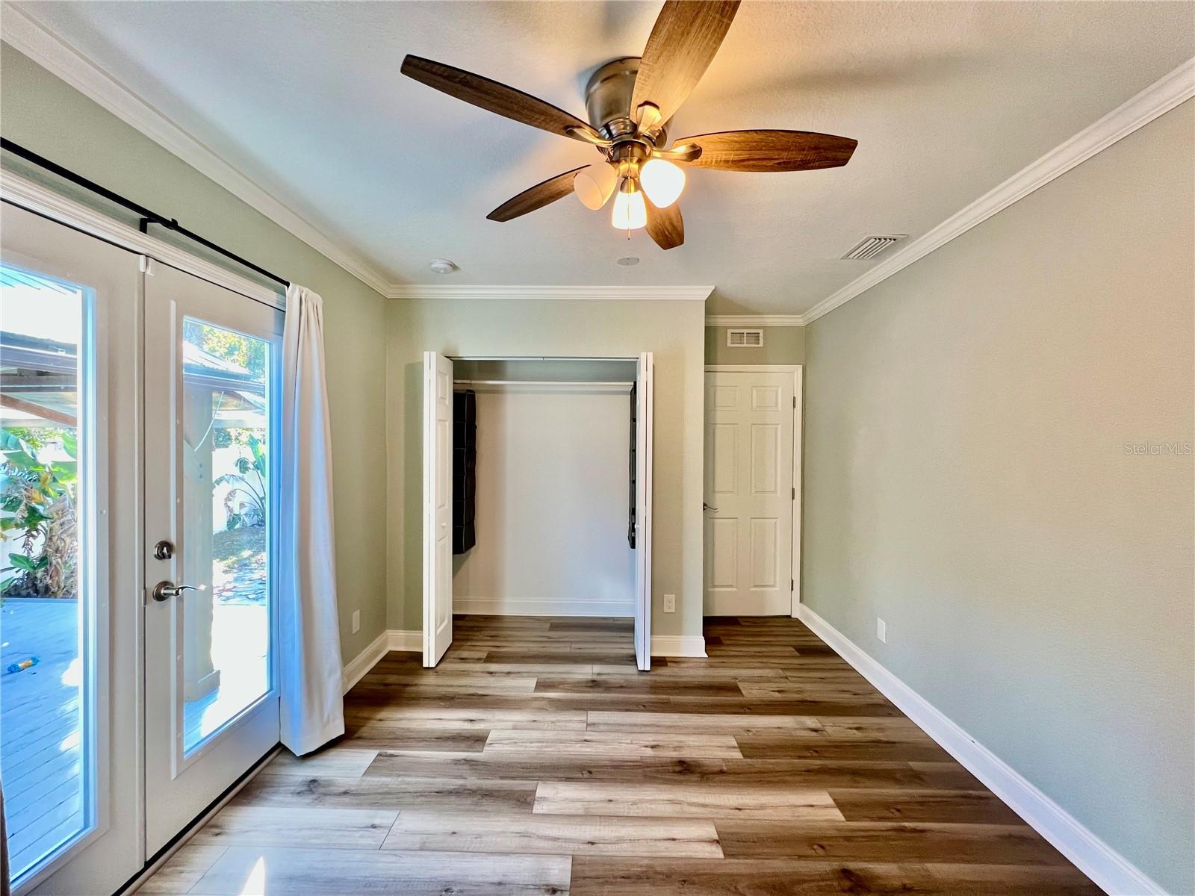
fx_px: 449
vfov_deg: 89.9
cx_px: 598
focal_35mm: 13
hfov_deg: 106.2
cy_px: 448
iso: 160
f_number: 1.8
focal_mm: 1.57
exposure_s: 1/60
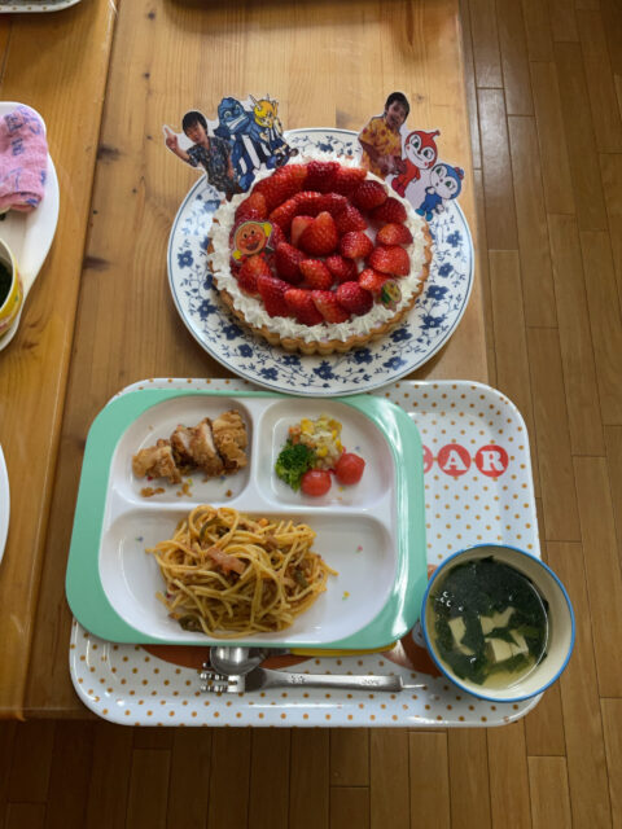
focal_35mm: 29
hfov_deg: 48.2
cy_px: 414
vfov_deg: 61.7
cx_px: 311
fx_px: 695
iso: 64
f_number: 1.8
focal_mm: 3
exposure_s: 1/100
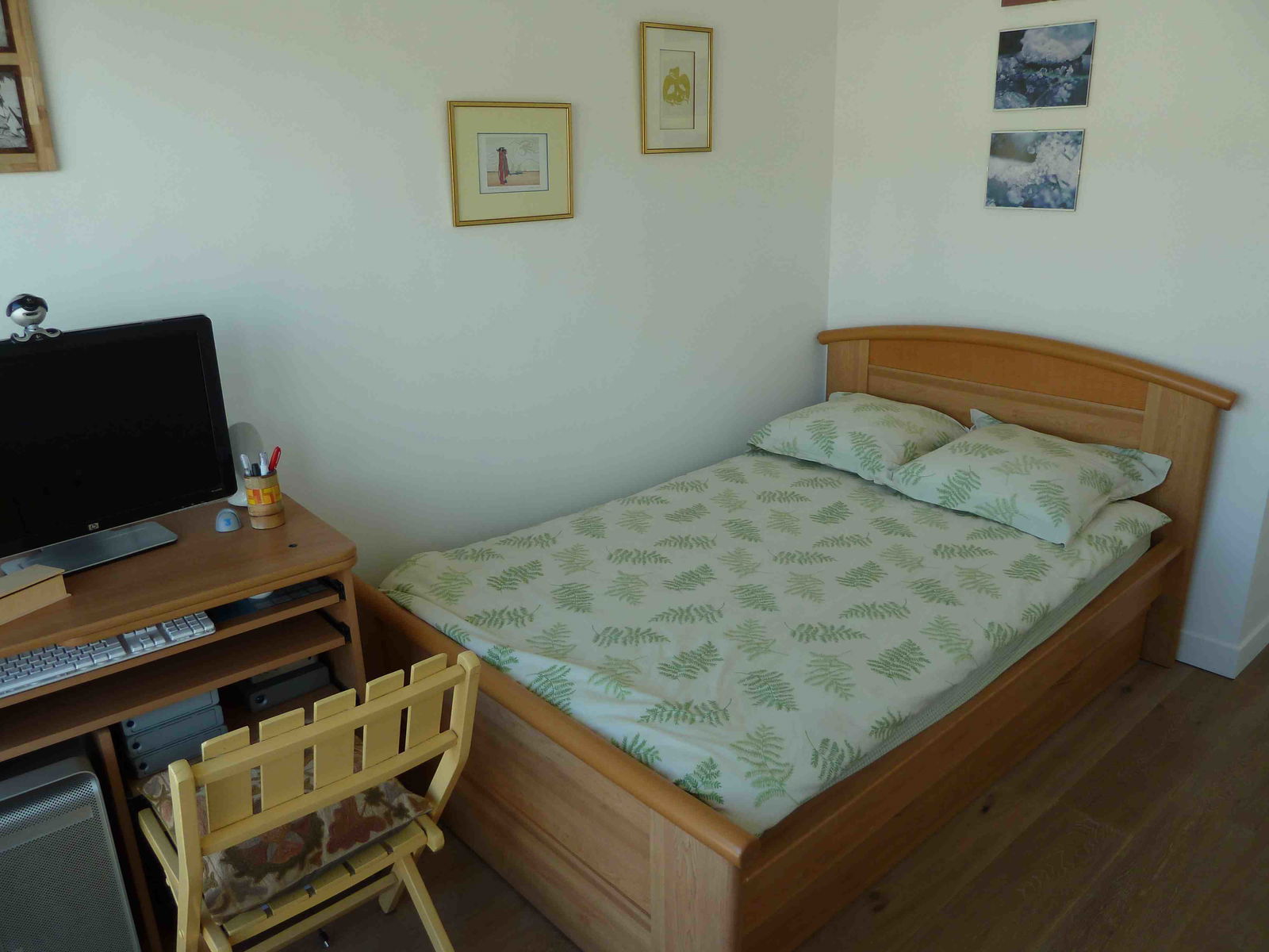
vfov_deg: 54.9
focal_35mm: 25
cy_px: 476
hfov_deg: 69.4
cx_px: 634
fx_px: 916
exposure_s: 1/60
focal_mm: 4.1
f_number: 3.3
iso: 80
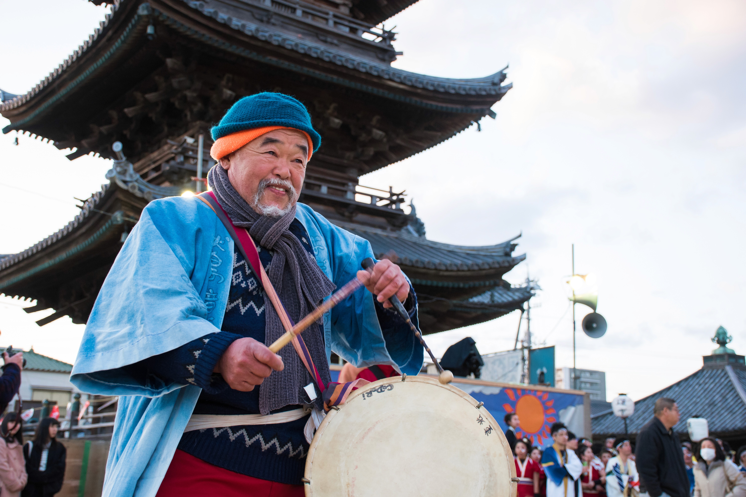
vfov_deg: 26.5
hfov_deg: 38.9
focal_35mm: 51
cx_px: 373
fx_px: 1057
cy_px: 248
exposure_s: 1/125
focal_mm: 34
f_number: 5.6
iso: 640
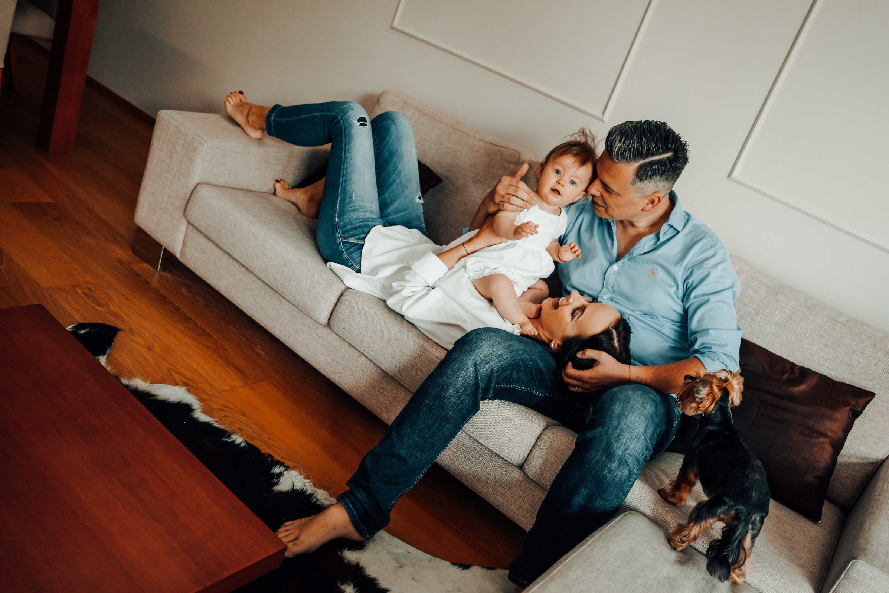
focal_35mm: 32
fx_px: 779
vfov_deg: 41.7
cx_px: 458
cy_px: 294
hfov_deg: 59.4
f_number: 2.8
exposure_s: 1/160
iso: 1250
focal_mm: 29.5
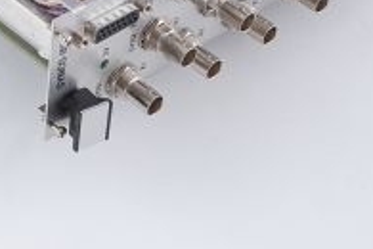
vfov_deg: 8.8
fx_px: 1595
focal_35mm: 154
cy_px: -87
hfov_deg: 13.3
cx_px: 88
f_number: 11
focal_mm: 50
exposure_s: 1/125
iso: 1600
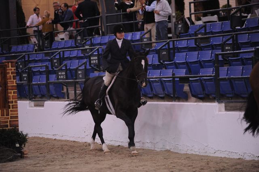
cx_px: 130
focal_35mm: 165
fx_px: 1186
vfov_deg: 8.3
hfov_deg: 12.5
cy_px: 86
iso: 5000
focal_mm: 165
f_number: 2.8
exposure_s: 1/400
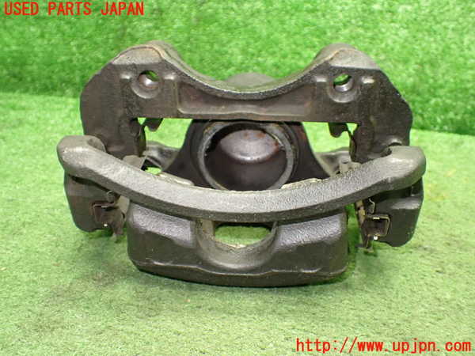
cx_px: 238
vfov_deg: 46.8
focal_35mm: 30
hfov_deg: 60.0
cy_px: 178
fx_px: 412
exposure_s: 1/40
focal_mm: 5.4
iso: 800
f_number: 2.3
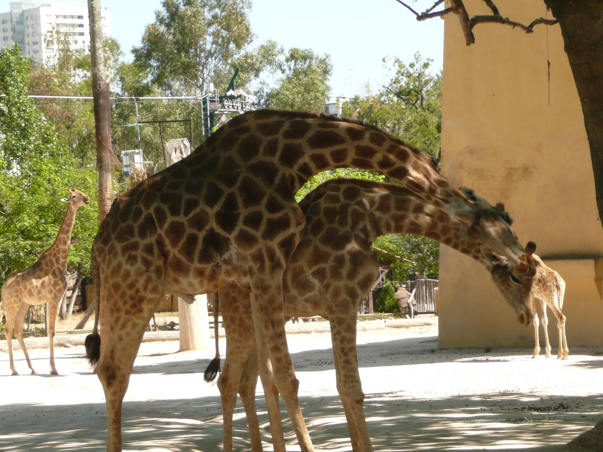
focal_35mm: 125
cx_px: 302
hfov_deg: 15.8
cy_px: 226
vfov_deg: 11.9
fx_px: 2177
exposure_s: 1/200
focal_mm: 13.7
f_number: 4.7
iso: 100
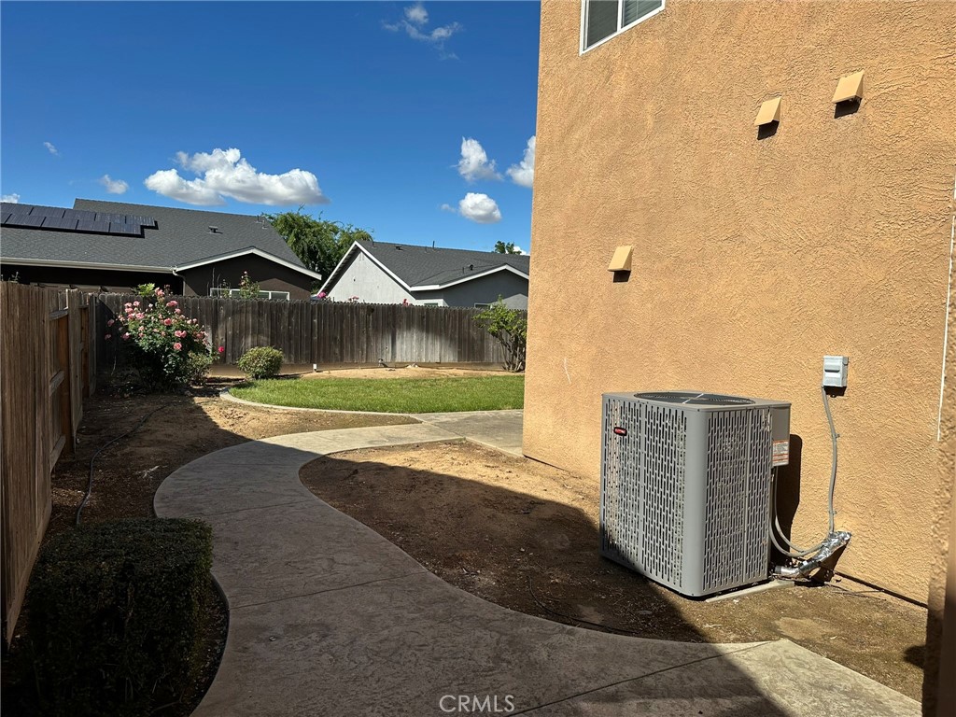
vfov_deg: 56.8
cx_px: 478
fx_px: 663
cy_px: 358
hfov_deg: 71.6
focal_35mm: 24
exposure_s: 1/5000
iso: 80
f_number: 1.78
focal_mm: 6.86
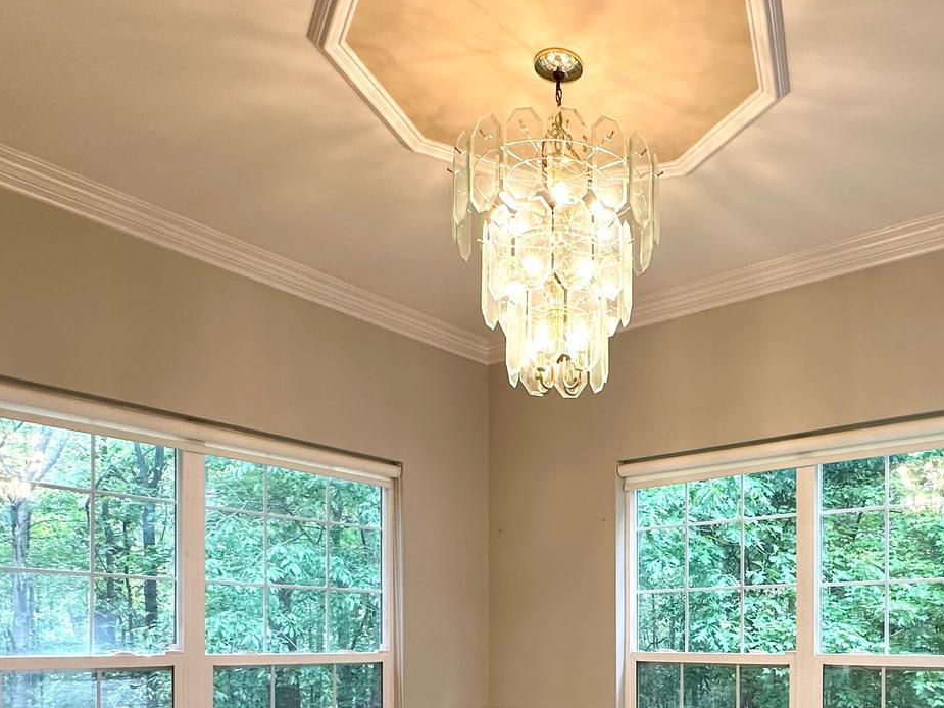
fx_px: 845
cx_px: 662
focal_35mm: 31
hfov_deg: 56.5
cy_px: 644
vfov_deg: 41.6
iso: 160
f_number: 2.2
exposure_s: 1/60
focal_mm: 2.22
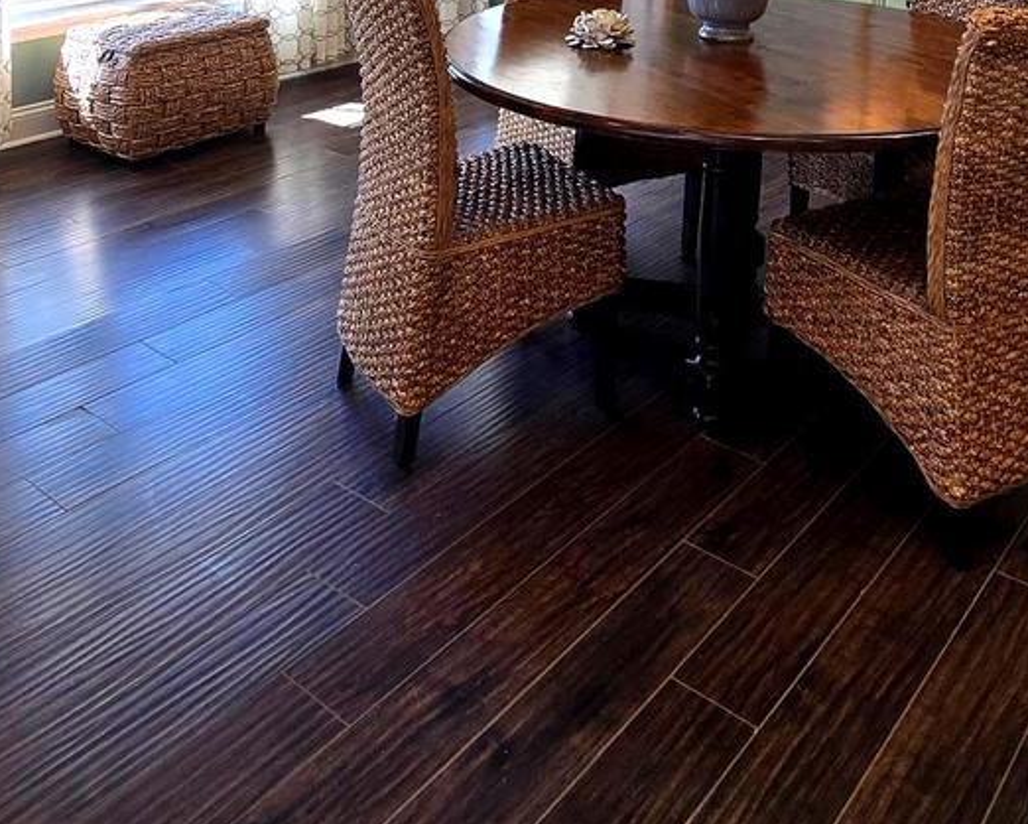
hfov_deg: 51.0
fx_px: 1065
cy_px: -154
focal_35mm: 35
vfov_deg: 34.3
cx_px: 640
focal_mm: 2.2
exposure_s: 1/60
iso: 64
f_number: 2.2
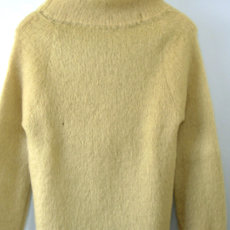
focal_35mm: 55
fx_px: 413
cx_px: 102
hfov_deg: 31.1
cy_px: 119
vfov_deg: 31.1
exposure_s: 1/18
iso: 50
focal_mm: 6.3
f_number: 2.9
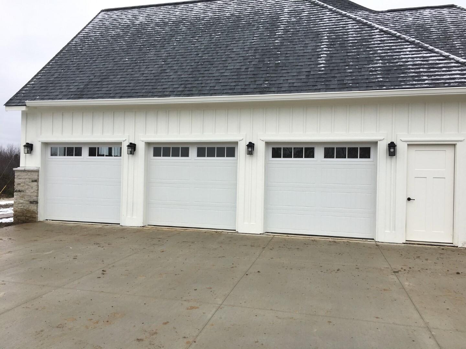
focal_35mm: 29
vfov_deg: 48.2
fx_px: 390
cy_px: 174
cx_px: 233
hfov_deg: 61.7
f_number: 2.2
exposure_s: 1/674
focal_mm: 4.15
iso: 25
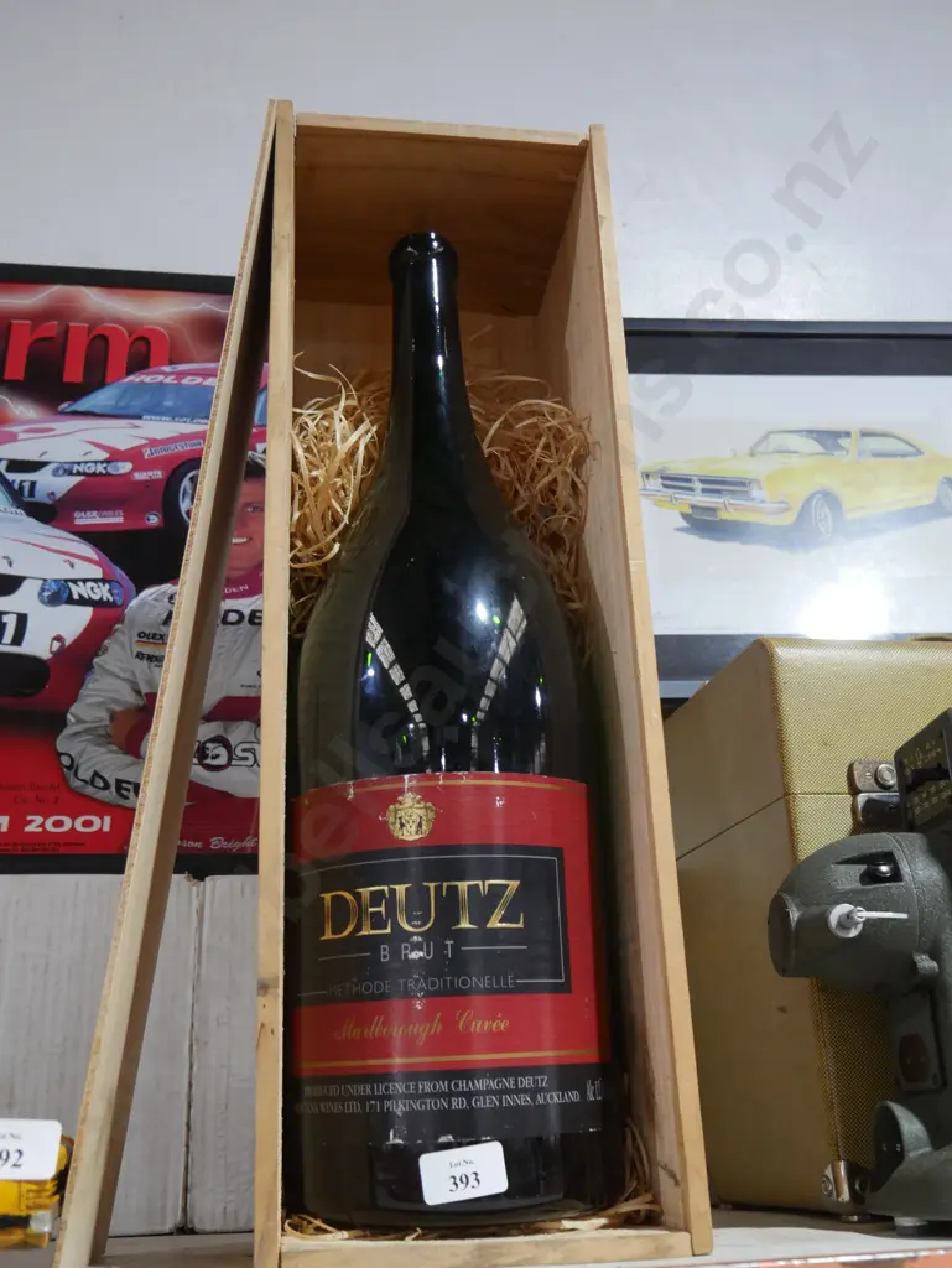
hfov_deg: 39.7
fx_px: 1319
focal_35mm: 36
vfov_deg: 51.3
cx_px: 476
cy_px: 634
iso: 1000
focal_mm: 18
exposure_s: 1/60
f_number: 4
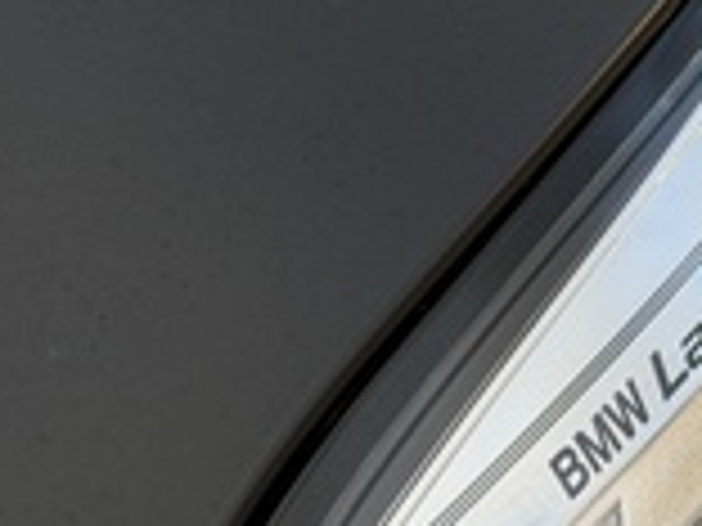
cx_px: 702
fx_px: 2616
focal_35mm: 129
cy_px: 416
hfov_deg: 15.0
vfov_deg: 11.5
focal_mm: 6.76
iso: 64
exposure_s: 1/885
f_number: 1.78
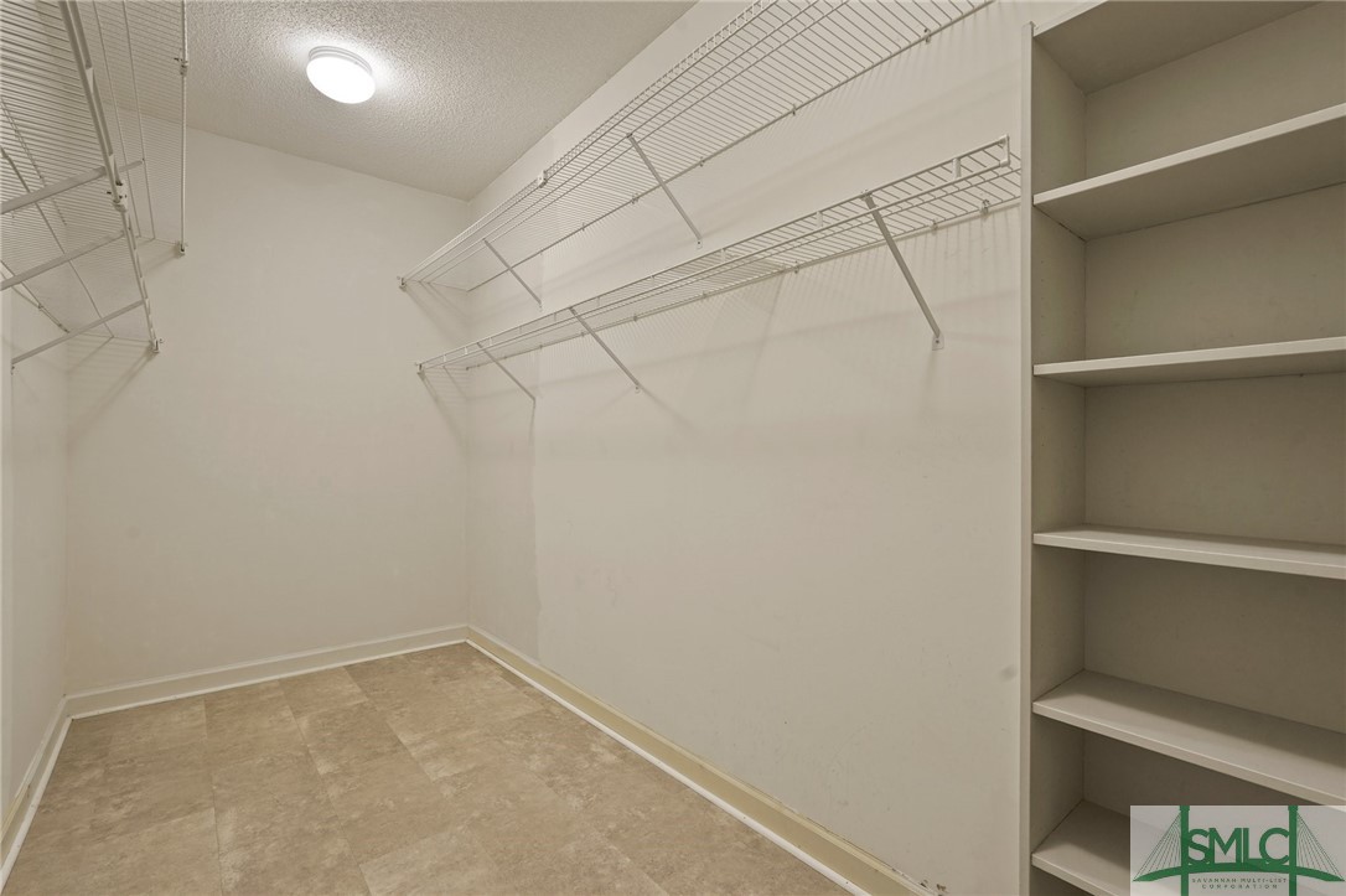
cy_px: 448
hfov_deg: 96.8
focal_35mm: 16
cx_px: 673
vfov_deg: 73.7
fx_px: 598
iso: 320
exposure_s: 1.3
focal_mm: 16
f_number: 9
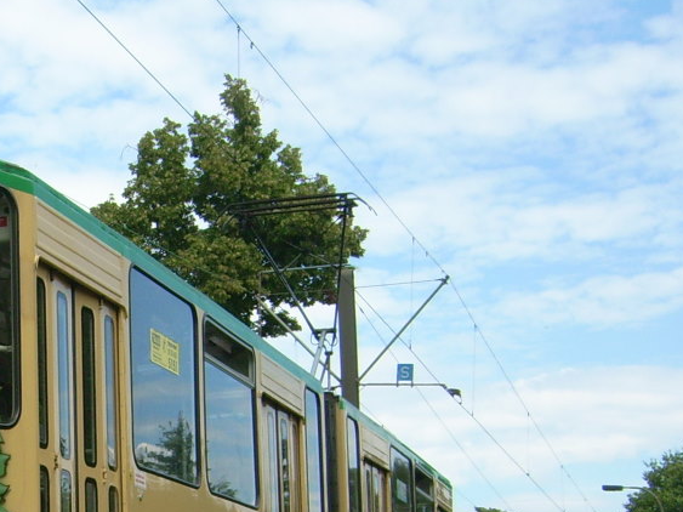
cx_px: -10
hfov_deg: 19.8
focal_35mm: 96
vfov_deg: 15.2
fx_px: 1894
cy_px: 471
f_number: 6.4
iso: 50
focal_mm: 7.53
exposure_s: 1/250
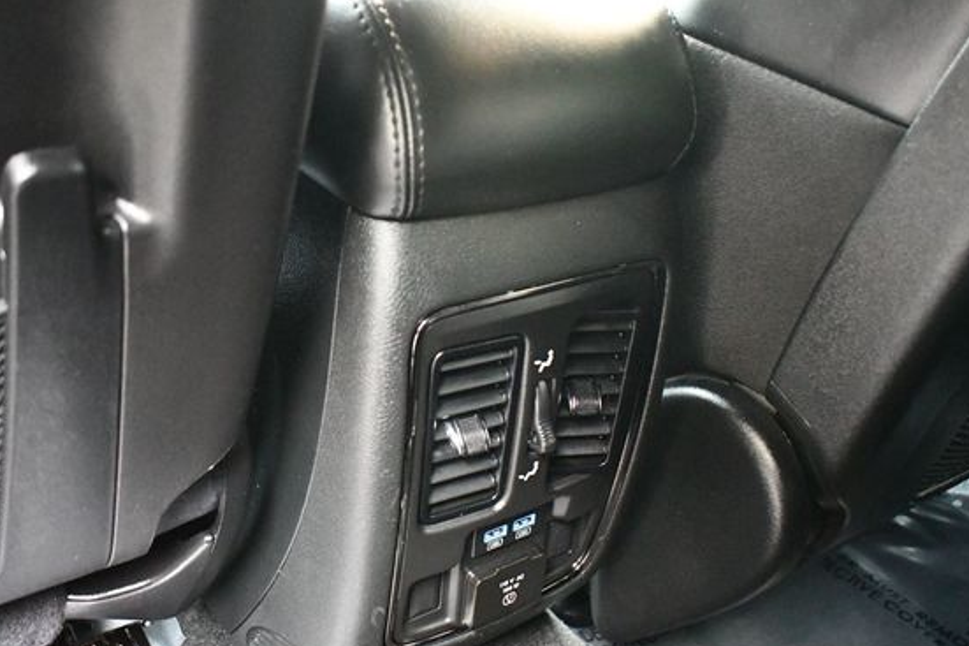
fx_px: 969
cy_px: 370
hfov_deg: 53.1
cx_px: 443
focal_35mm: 36
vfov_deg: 36.8
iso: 12800
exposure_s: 1/40
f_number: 3.8
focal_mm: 21
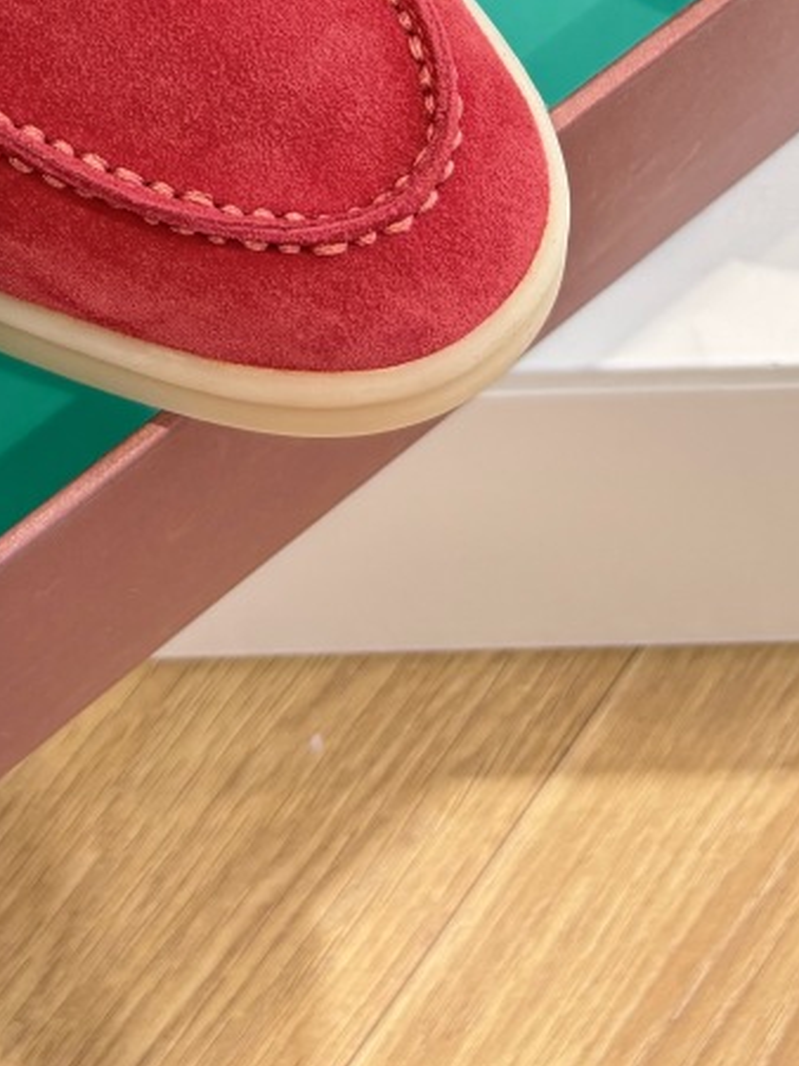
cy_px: -607
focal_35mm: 83
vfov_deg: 19.8
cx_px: 208
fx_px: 2556
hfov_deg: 17.7
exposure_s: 1/154
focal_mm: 5.96
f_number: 1.6
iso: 64
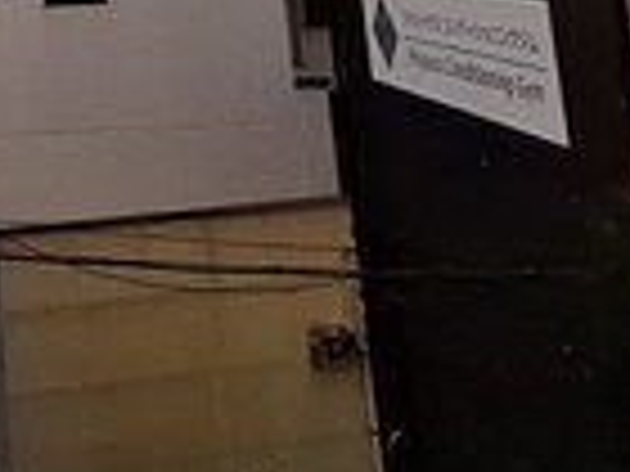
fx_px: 1183
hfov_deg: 25.7
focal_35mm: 65
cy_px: -344
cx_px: -180
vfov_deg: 18.4
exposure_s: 1/50
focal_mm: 1.74
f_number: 2.2
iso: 125
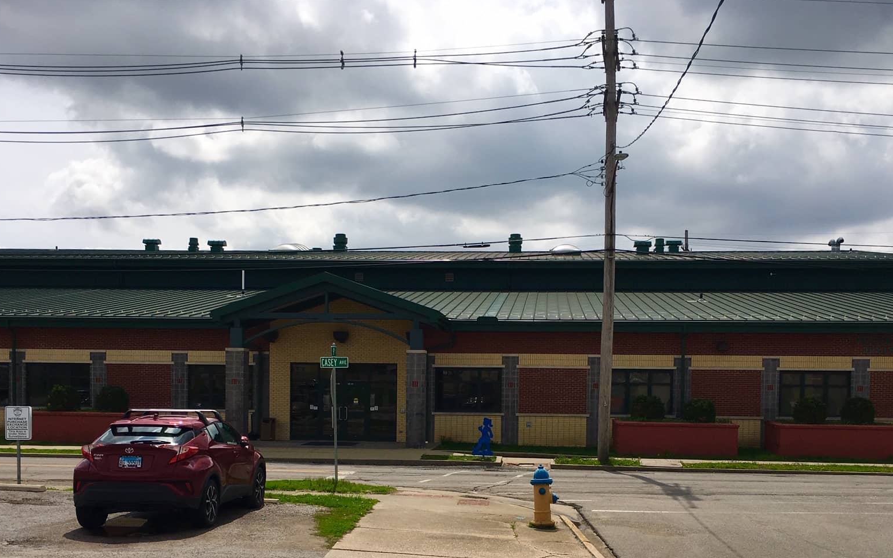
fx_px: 973
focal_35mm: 40
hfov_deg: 49.3
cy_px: 414
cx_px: 472
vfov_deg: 31.5
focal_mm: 4.15
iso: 25
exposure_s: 1/3663
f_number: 2.2
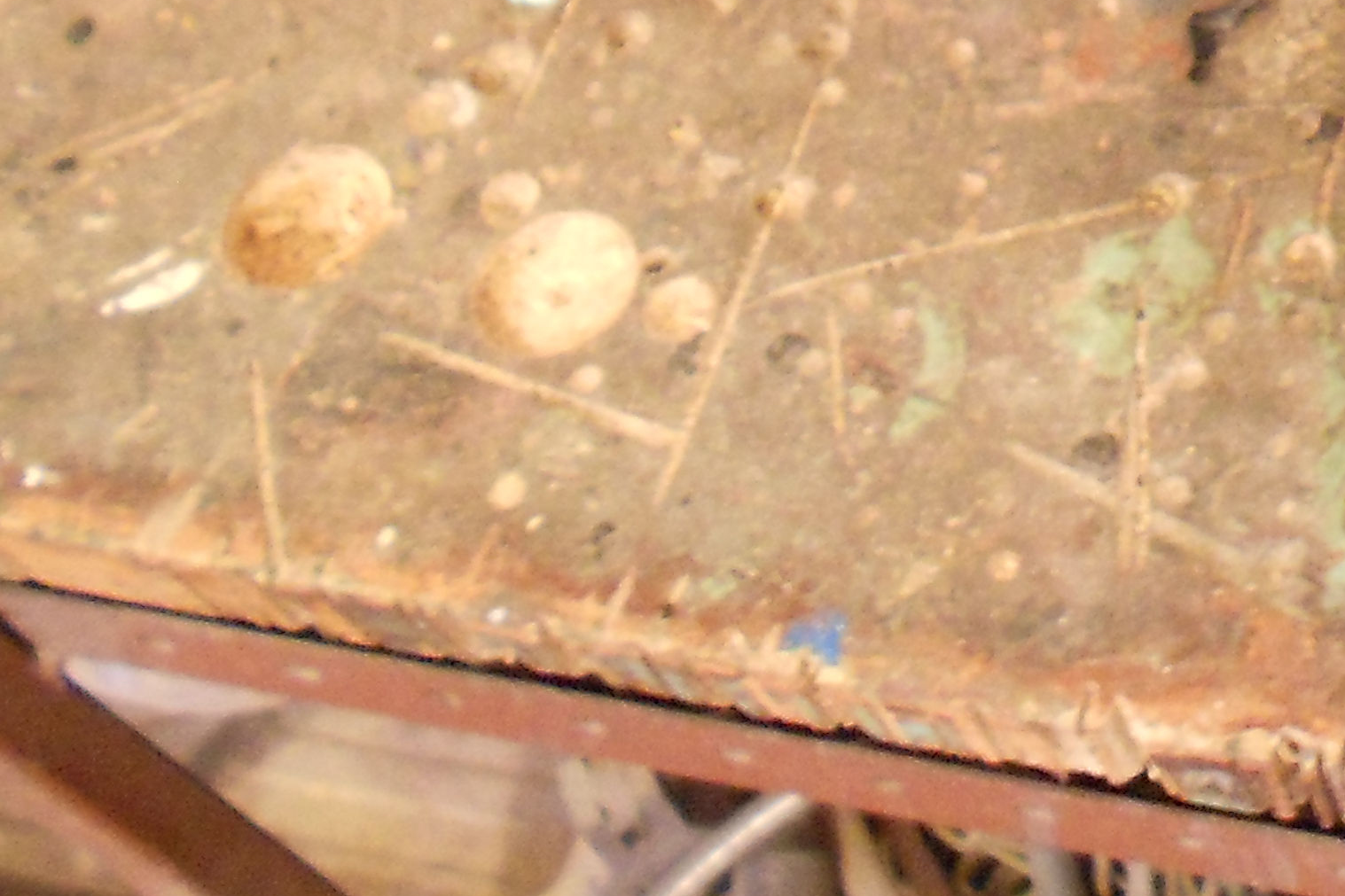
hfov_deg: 23.3
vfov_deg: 16.6
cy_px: -329
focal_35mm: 77
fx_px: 2876
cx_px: 1759
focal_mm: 4.6
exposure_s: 1/1.6
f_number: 3.2
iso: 400
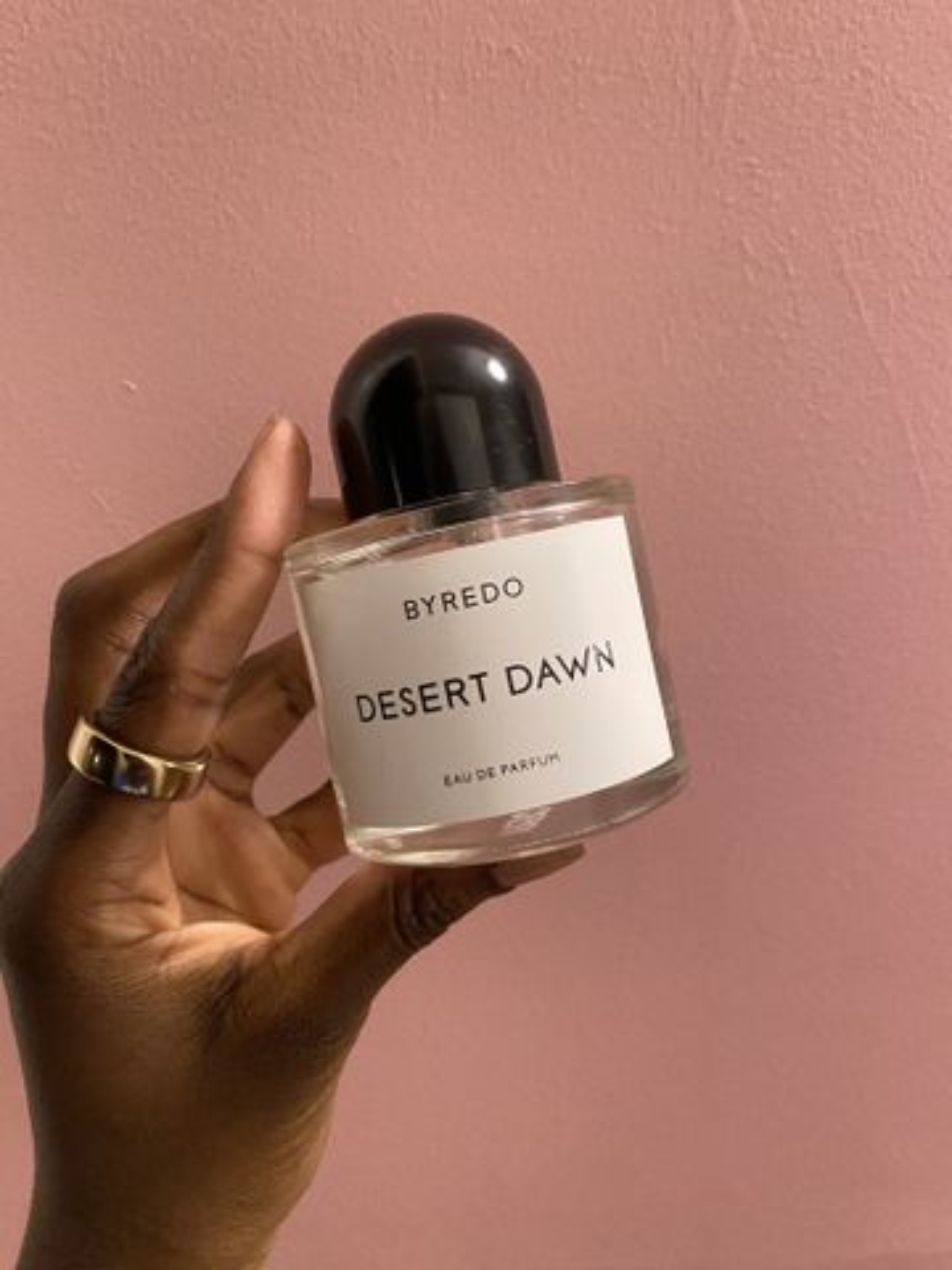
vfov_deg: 67.3
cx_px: 476
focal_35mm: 26
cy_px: 635
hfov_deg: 53.1
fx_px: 953
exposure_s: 1/30
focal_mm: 4.25
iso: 800
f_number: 1.8
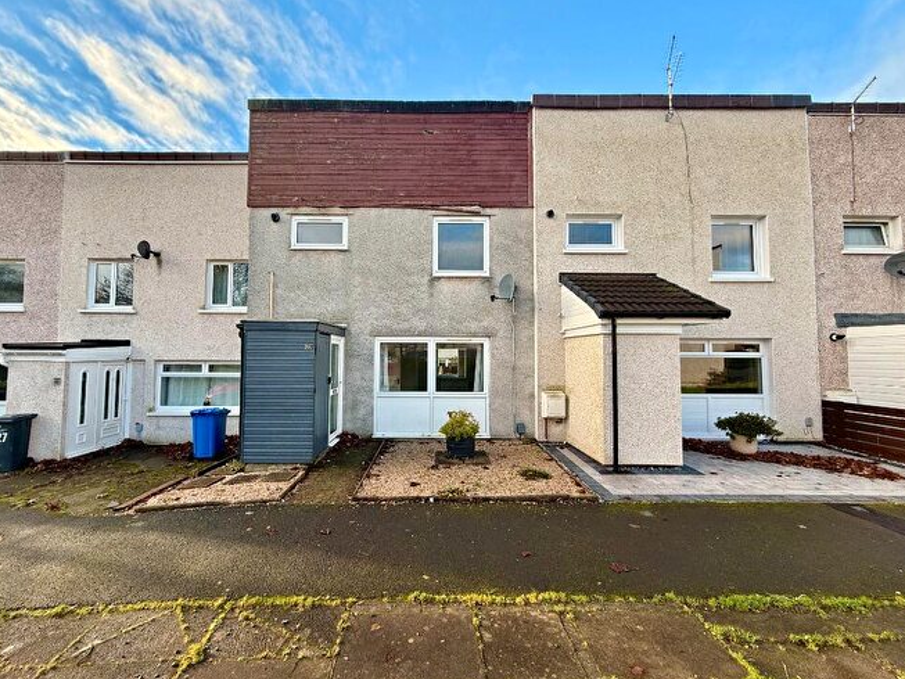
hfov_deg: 98.1
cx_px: 435
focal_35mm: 15
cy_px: 339
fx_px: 392
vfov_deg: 81.8
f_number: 2.2
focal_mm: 2.22
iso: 50
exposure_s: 1/273
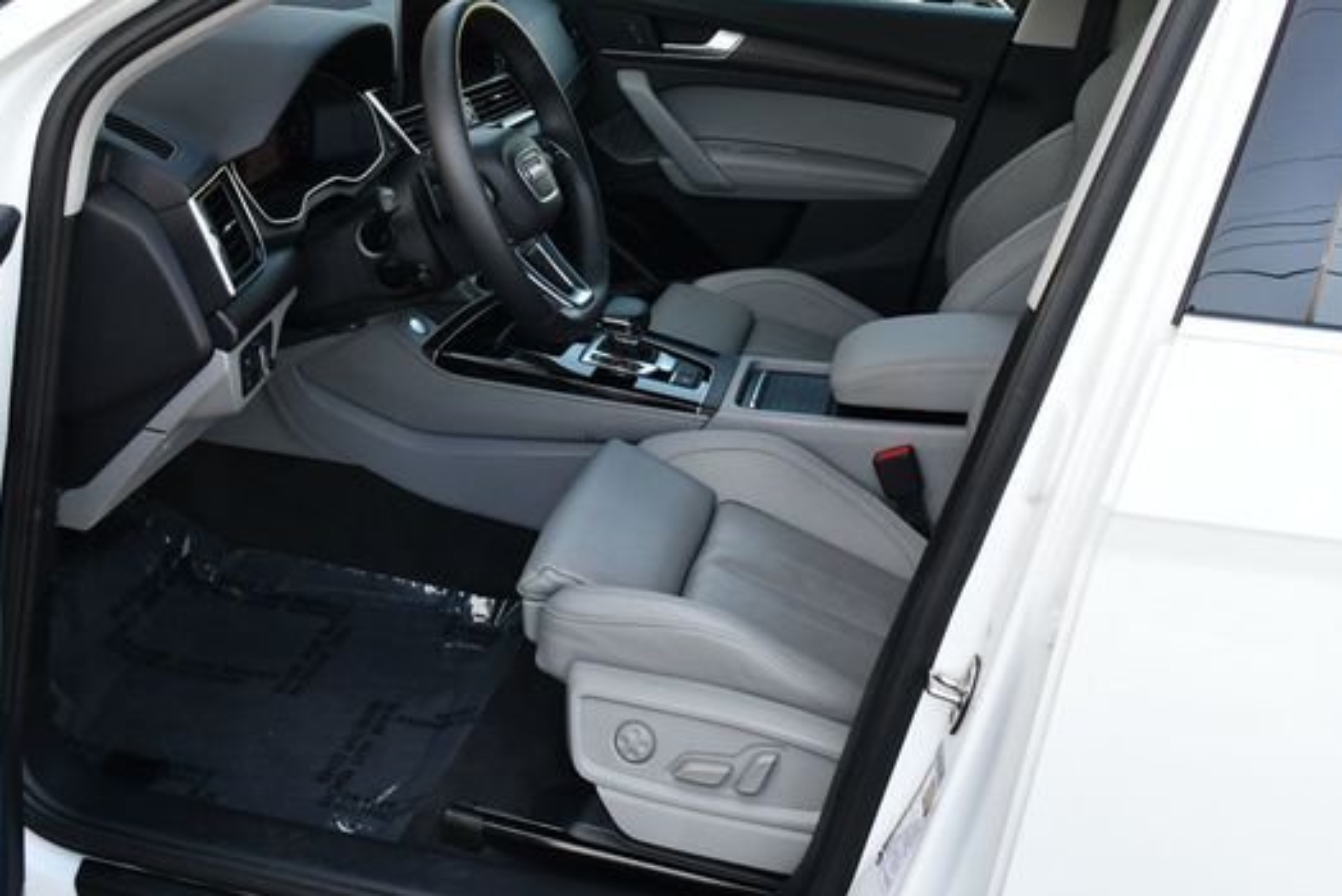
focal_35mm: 44
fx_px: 1641
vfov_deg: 30.5
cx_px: 597
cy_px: 381
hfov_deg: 44.4
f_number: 4.5
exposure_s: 1/250
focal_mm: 18
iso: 400
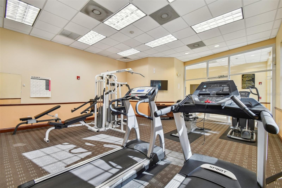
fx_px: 117
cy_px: 94
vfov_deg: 77.3
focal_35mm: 15
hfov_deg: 100.4
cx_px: 141
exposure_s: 1/6
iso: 100
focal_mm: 10
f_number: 7.1
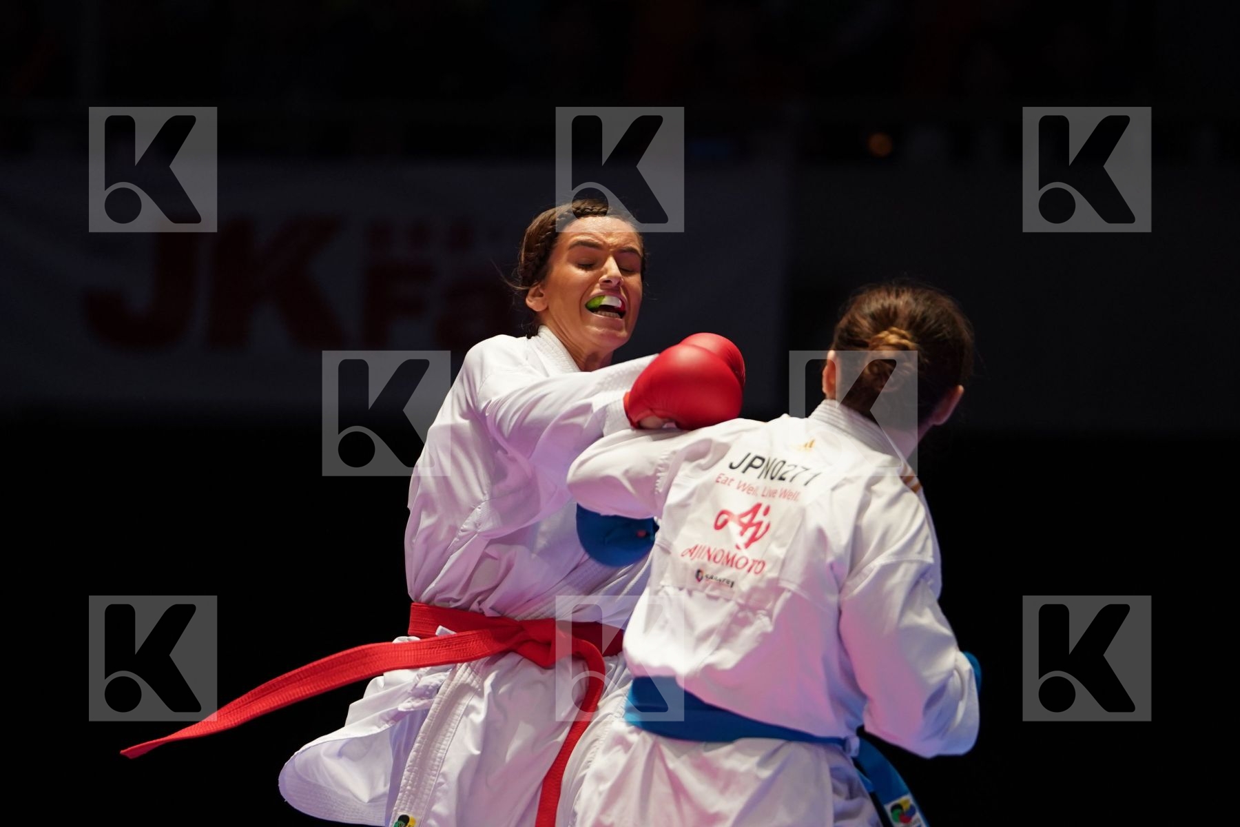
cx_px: 620
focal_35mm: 288
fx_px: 9919
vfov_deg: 4.8
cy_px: 414
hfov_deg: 7.2
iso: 1600
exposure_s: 1/1000
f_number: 2.8
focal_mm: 192
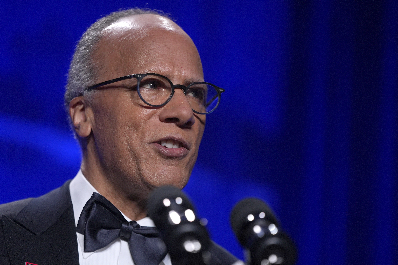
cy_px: 132
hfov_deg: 10.3
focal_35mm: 200
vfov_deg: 6.9
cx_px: 199
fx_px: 2211
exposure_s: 1/640
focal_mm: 200
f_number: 3.2
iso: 1600
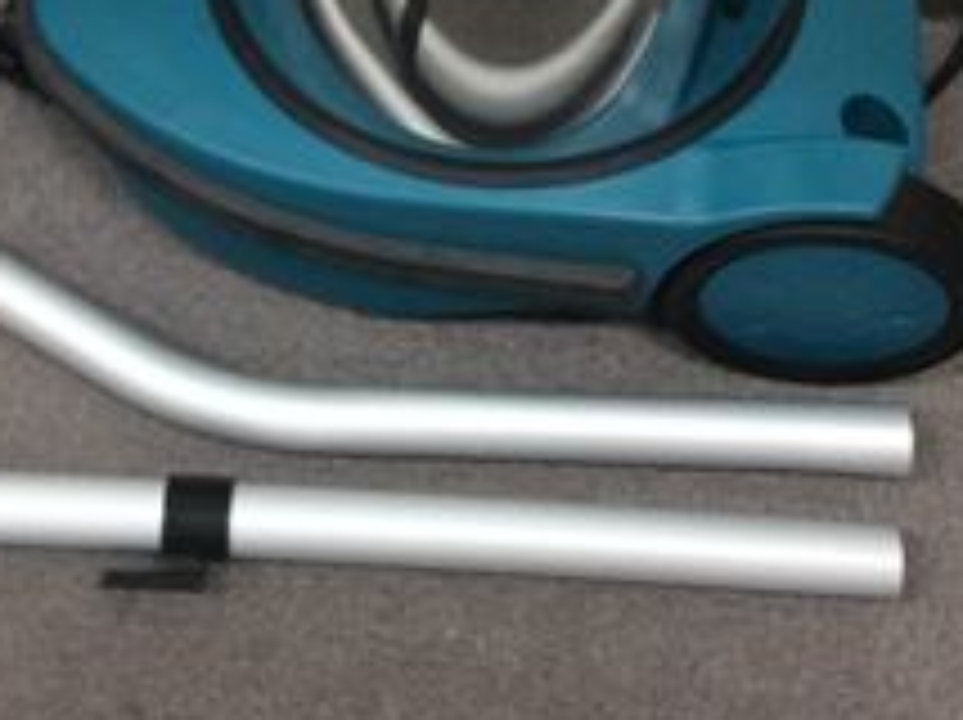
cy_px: -79
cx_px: 342
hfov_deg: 25.3
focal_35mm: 77
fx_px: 2140
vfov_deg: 18.4
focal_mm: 3.3
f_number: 2.4
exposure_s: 1/24
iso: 80
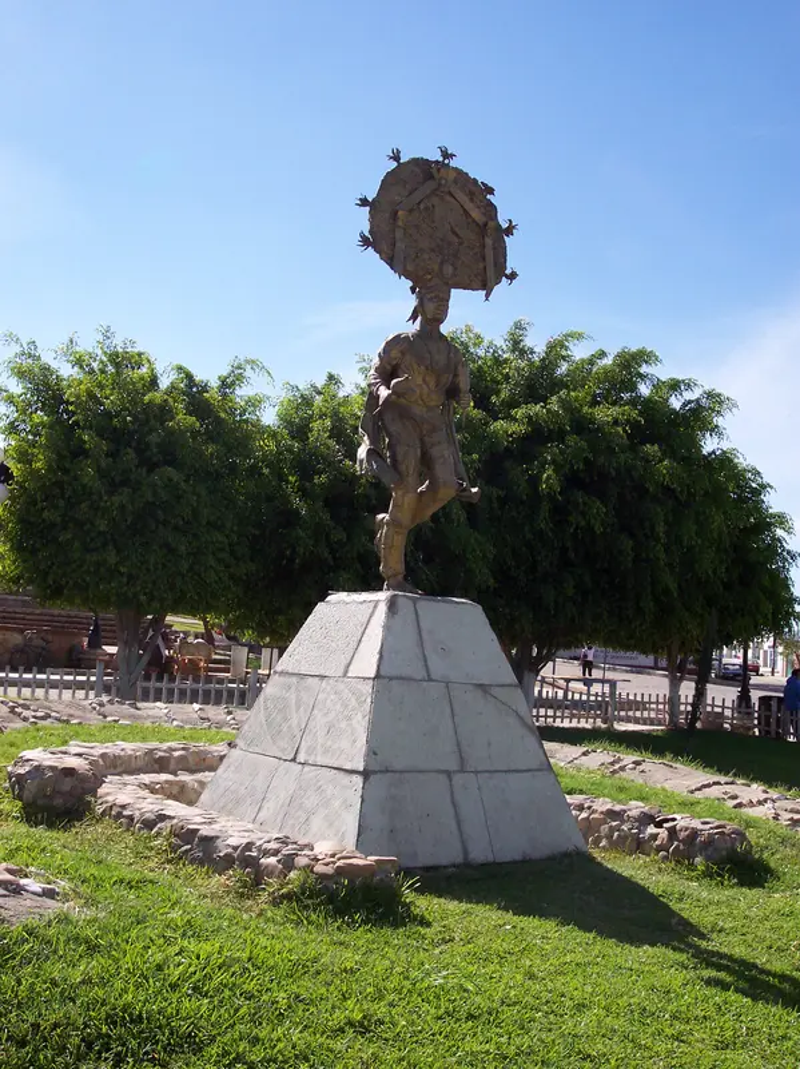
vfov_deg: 49.0
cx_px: 400
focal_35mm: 38
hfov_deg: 37.7
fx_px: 1172
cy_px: 534
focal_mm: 8
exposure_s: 1/700
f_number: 4.8
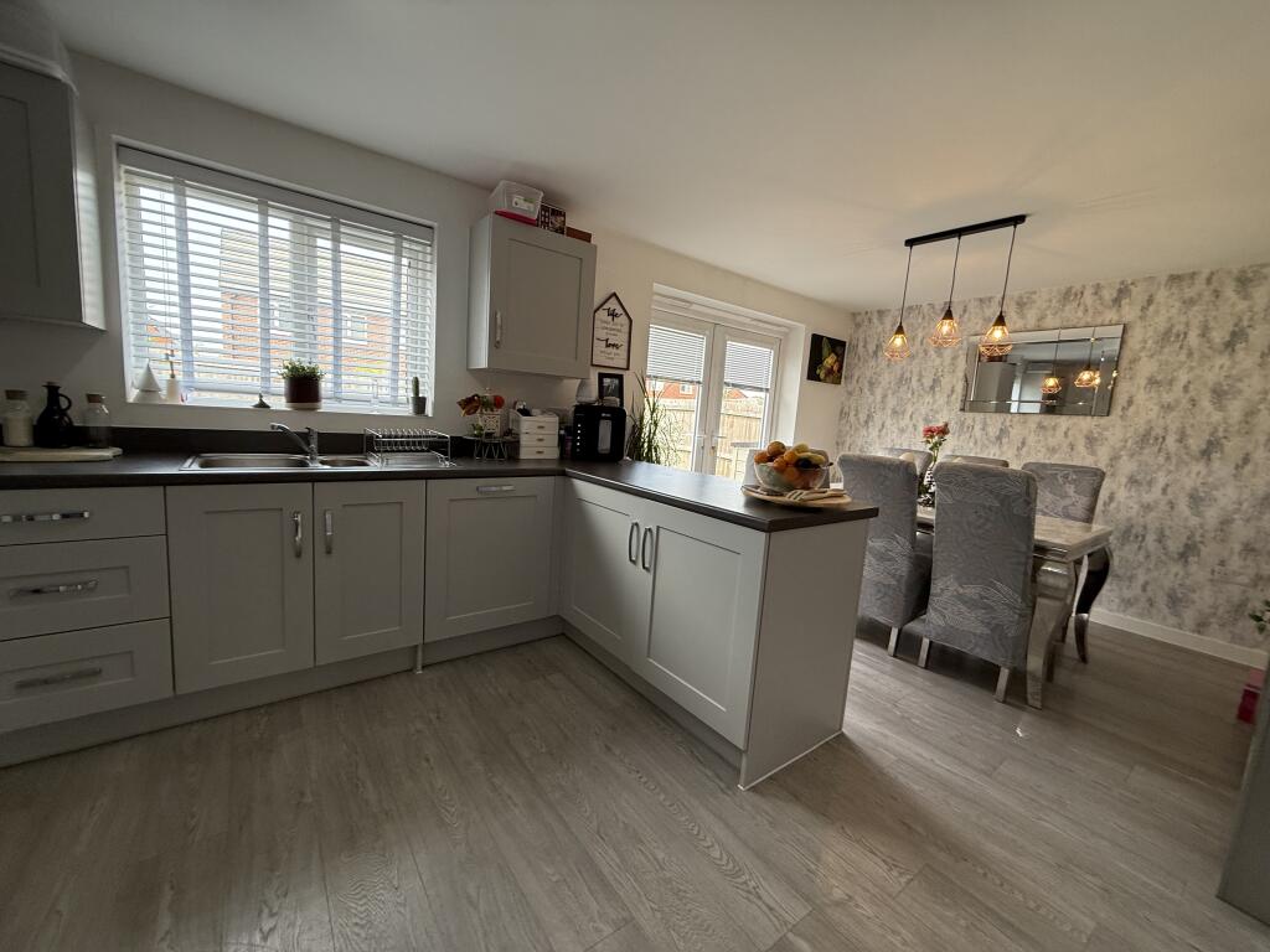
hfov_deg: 102.1
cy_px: 476
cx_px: 635
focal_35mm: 14
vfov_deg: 85.7
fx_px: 514
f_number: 2.2
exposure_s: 1/104
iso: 64
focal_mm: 2.22
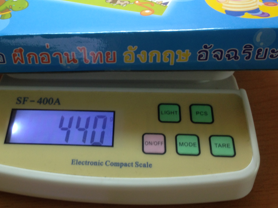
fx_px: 377
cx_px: 98
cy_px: 92
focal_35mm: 47
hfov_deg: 40.1
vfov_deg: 30.9
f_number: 2.4
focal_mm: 4.12
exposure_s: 1/20
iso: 80
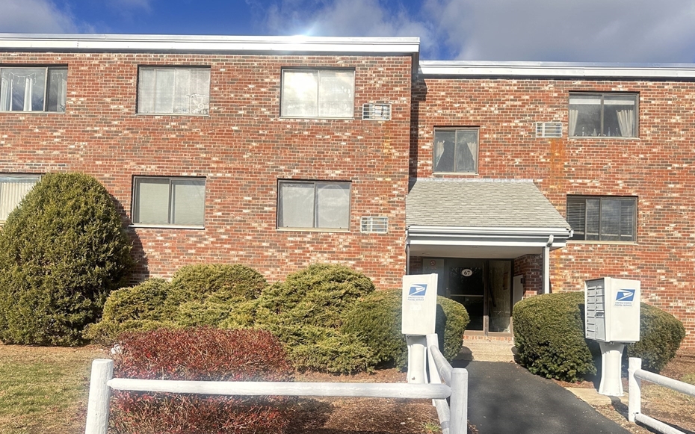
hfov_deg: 66.3
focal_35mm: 28
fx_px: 530
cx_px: 380
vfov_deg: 44.1
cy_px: 278
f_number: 1.78
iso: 80
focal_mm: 6.86
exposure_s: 1/2353
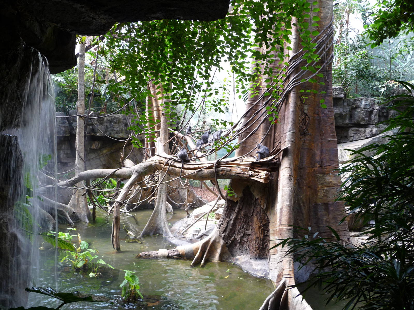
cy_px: 155
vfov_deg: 49.7
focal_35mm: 28
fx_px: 335
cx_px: 207
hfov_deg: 63.4
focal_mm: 4.7
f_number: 3.3
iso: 100
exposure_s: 1/30
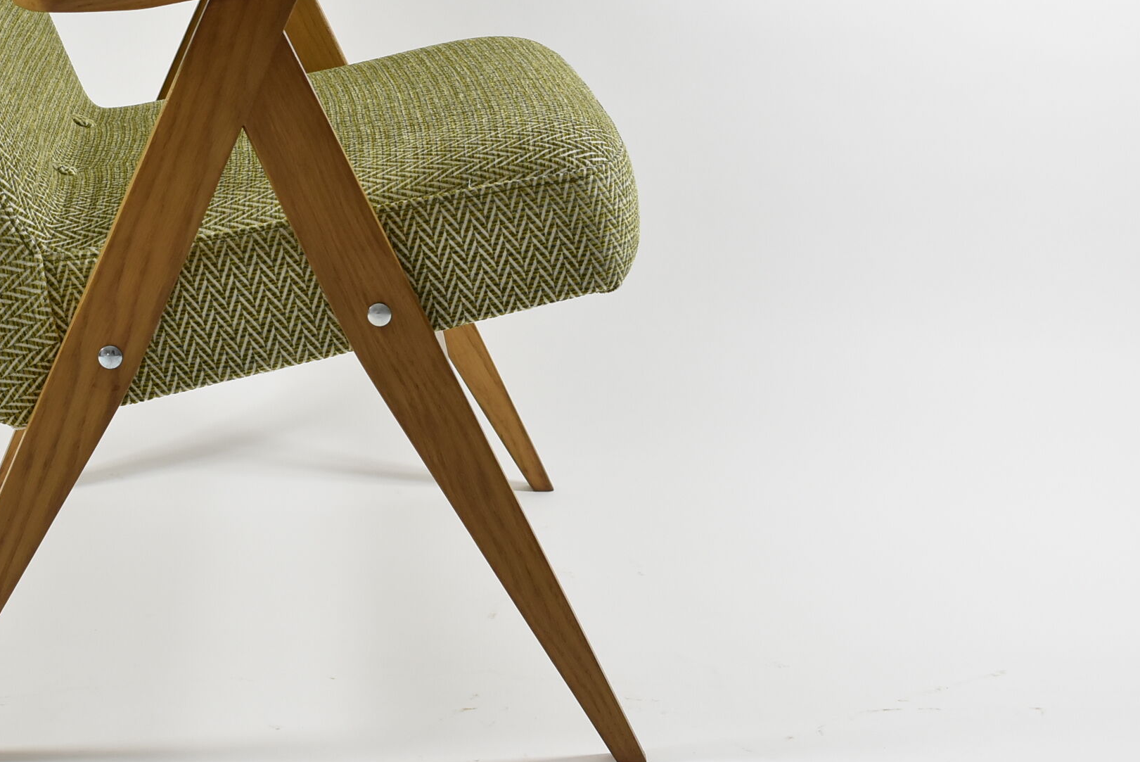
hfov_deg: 27.6
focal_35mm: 72
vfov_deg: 18.8
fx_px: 2281
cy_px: 162
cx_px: 247
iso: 560
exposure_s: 1/125
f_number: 5.6
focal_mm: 26
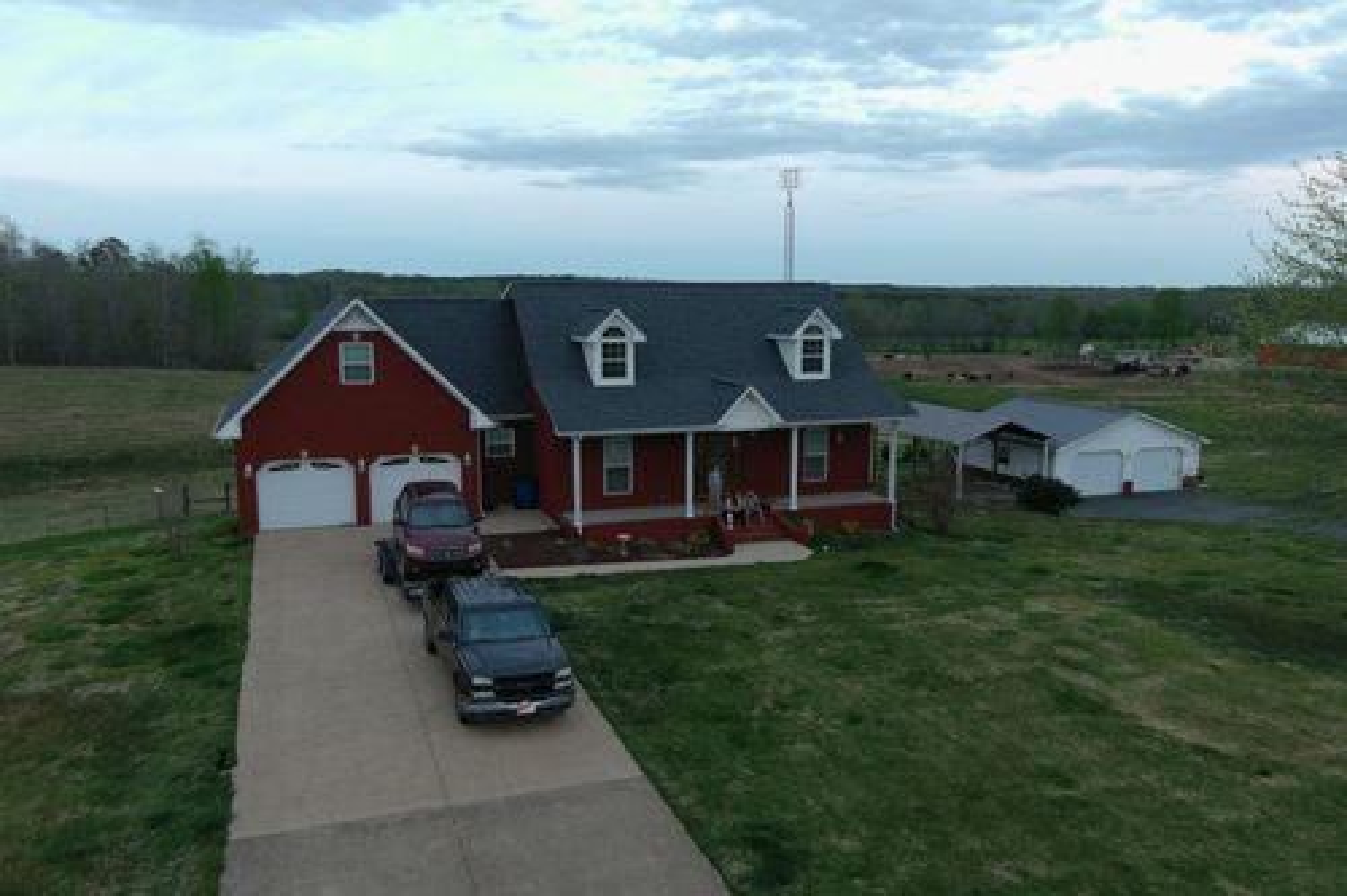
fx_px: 1085
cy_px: 448
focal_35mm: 29
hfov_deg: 63.7
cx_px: 674
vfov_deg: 44.9
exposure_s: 1/20
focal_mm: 10.57
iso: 200
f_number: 2.8
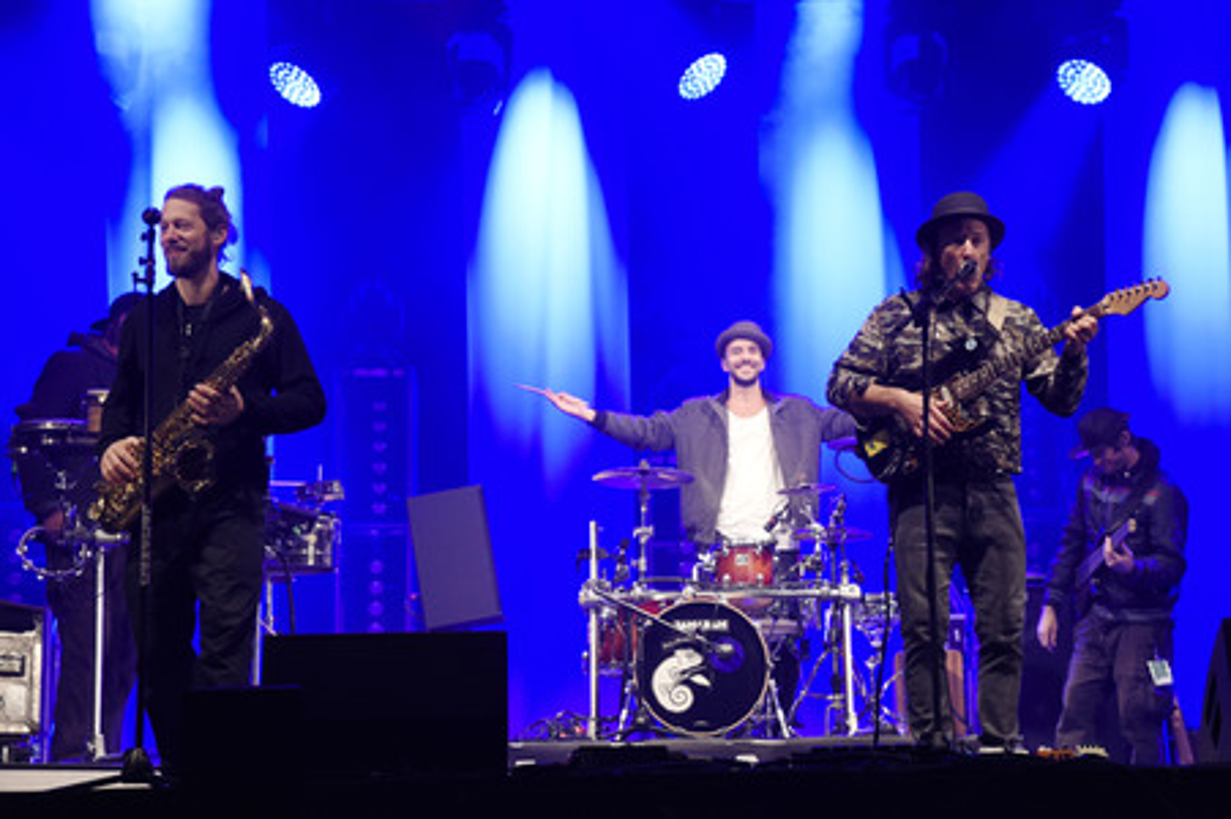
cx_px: 616
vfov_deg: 17.5
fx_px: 2665
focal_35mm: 78
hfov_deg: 26.0
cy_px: 410
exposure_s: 1/100
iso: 1600
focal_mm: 78
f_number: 6.3
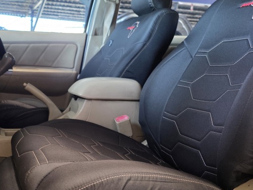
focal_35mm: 45
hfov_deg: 41.1
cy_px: 99
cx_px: 72
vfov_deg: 32.2
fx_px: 329
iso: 250
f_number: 1.7
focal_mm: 6.25
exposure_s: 1/100
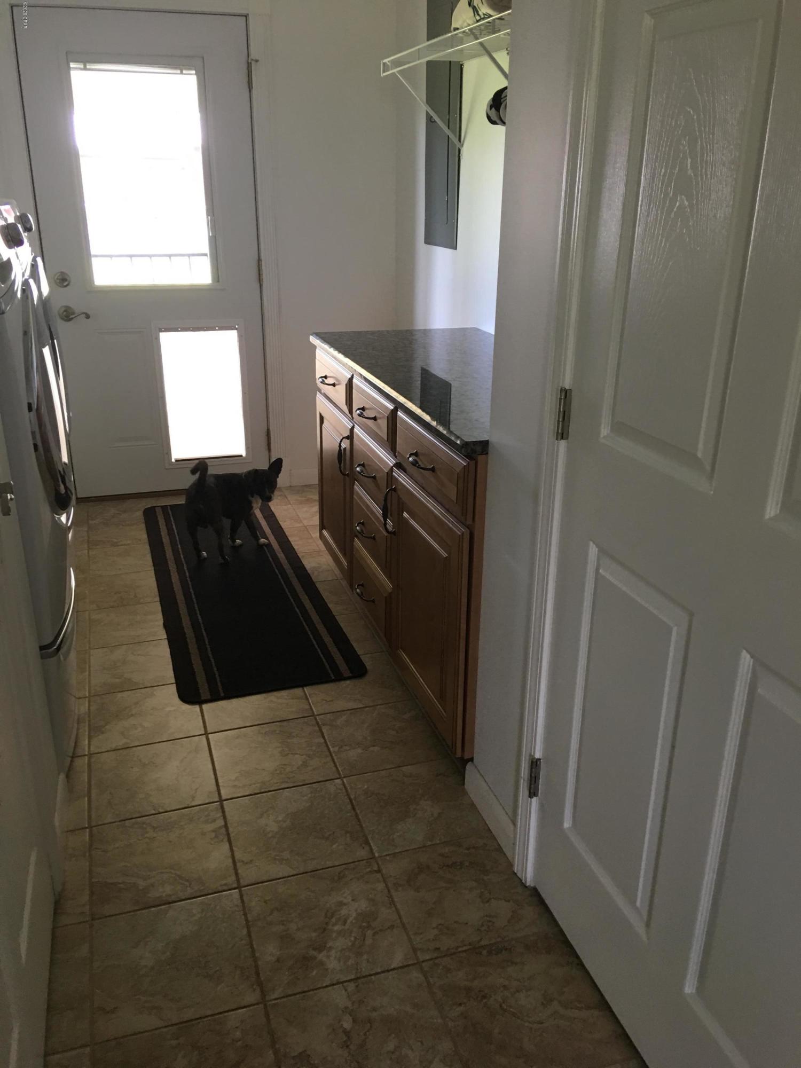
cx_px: 400
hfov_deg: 48.2
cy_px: 534
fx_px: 895
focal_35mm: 29
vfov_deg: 61.7
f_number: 2.2
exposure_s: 1/15
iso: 40
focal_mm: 4.15
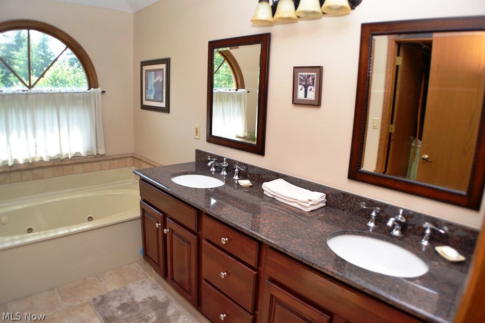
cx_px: 242
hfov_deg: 67.4
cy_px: 162
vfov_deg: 47.9
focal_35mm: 27
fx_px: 364
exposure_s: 1/60
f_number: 4
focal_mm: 18
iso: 100
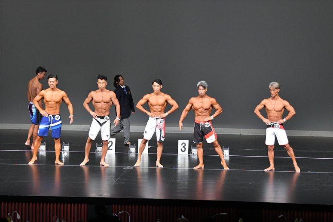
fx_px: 1452
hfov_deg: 13.1
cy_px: 111
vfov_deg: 8.7
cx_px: 166
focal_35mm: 157
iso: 5000
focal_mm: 105
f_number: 5.6
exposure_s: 1/400
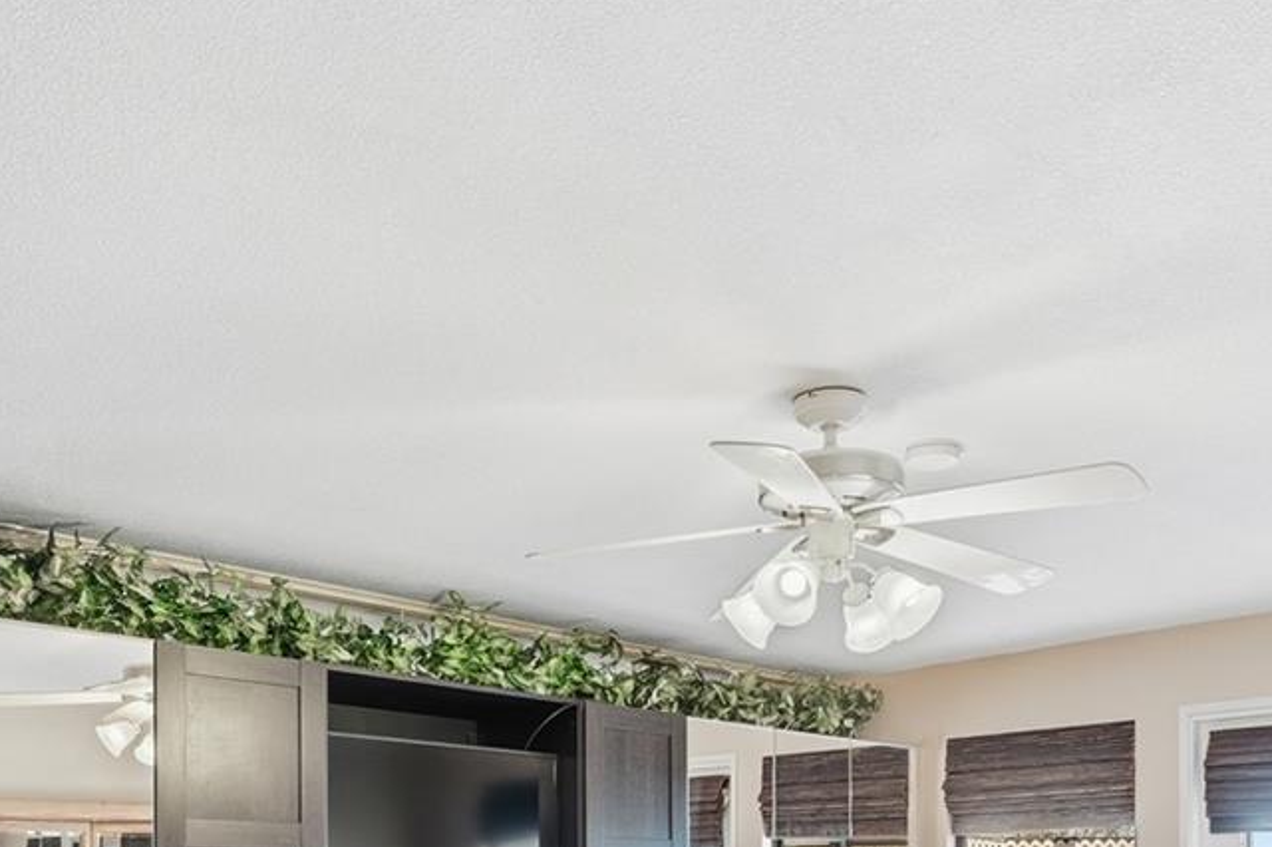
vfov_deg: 33.8
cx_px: 668
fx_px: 1236
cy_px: 887
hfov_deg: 54.4
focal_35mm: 35
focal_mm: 14
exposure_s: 1/400
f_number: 7.1
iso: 400
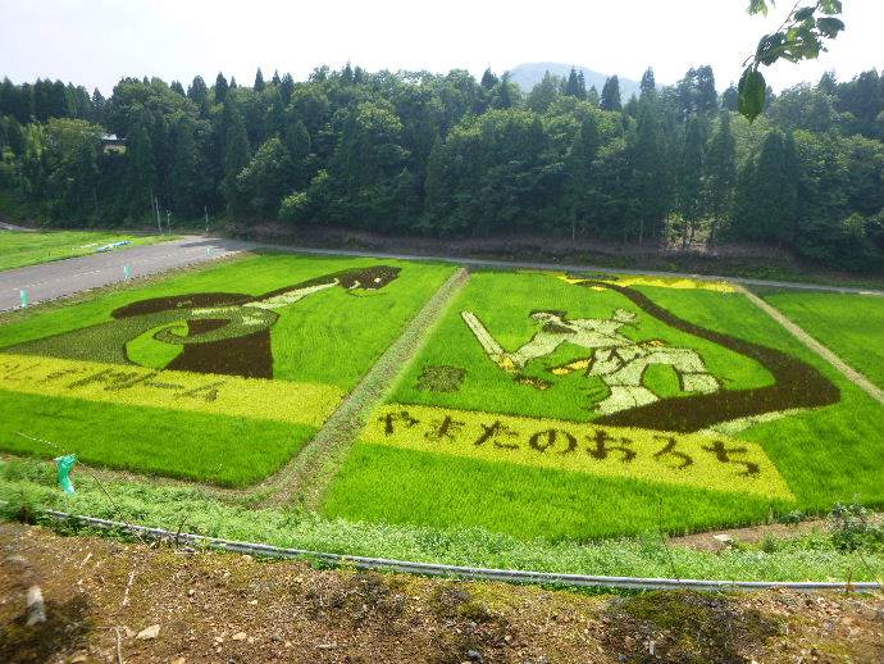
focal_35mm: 25
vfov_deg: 54.9
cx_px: 442
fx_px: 639
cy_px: 332
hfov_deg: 69.4
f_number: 3.9
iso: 100
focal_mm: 4.5
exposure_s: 1/320
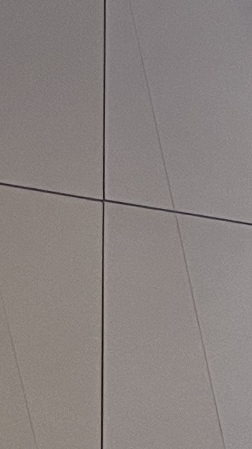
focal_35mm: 176
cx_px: 996
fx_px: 2091
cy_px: 535
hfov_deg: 5.9
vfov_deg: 12.0
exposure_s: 1/63
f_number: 1.6
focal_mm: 5.1
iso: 125
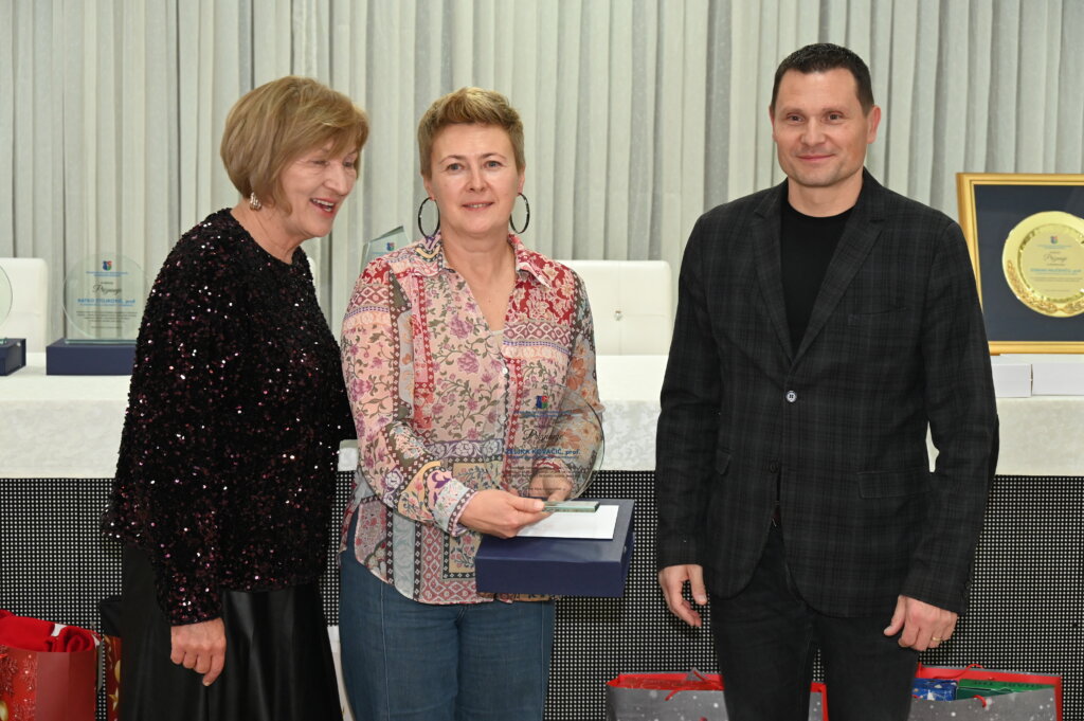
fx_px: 1895
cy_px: 360
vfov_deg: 21.5
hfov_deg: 31.9
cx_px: 542
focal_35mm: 63
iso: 2800
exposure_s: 1/60
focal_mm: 63
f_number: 6
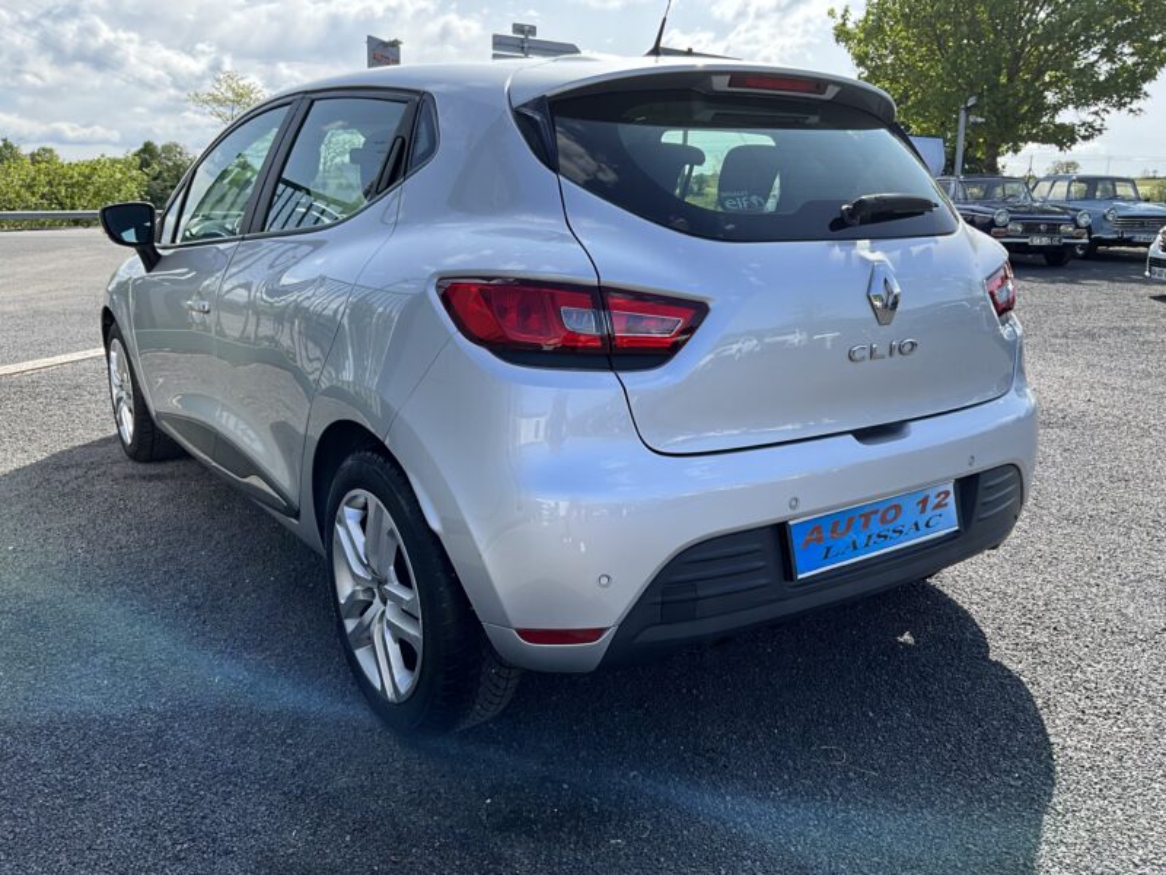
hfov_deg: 61.7
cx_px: 583
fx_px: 977
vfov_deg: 48.2
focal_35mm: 29
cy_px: 438
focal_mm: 3
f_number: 1.8
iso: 25
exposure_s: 1/869
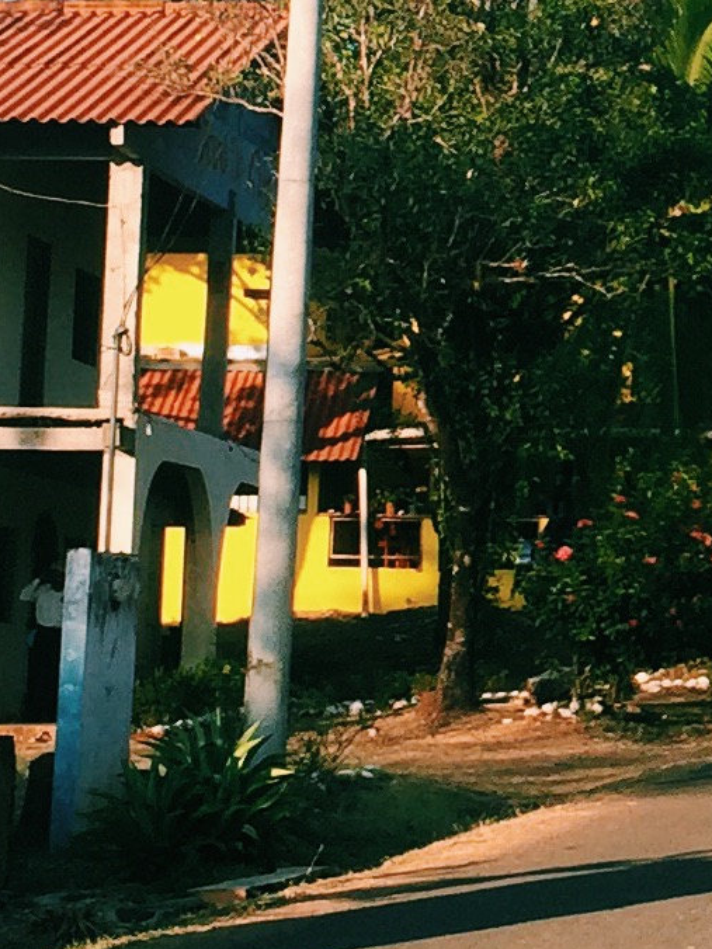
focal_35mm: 140
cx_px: 1108
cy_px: 270
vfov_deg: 14.1
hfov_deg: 10.2
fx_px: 3839
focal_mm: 4.15
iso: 32
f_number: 2.2
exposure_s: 1/760
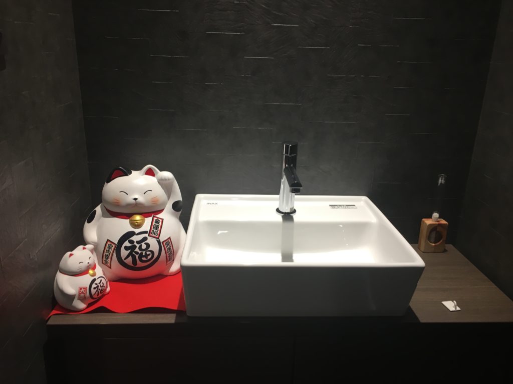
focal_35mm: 29
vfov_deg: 48.2
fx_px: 430
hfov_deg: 61.7
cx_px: 256
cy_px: 192
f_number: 2.2
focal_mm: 4.15
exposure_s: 1/30
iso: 50
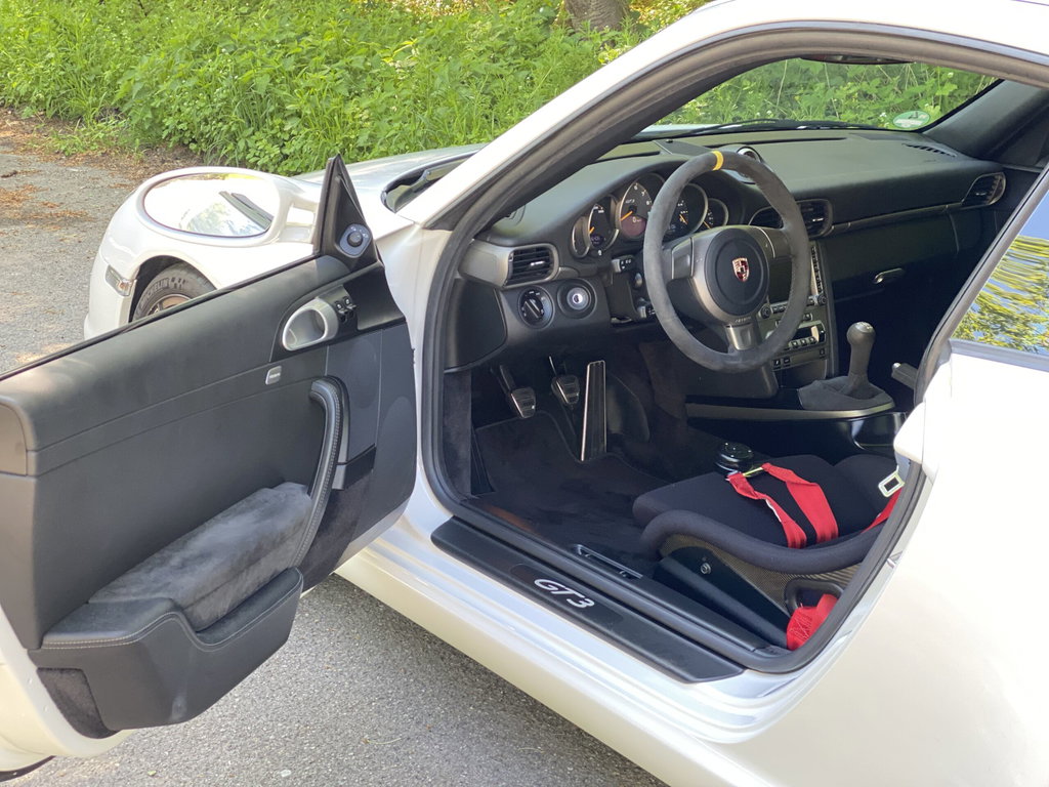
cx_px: 524
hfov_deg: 36.8
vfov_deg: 28.0
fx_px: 1576
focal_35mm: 52
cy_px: 394
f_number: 2
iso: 160
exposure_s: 1/122
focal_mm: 6
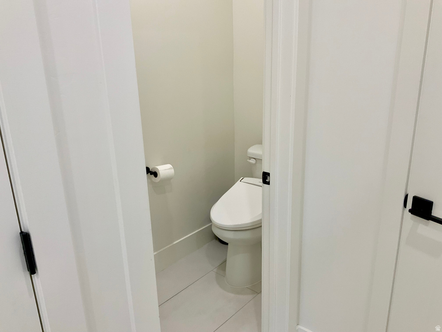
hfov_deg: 61.7
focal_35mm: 29
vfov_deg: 48.2
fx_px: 370
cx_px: 221
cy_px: 166
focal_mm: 3
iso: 50
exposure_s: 1/120
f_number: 1.8
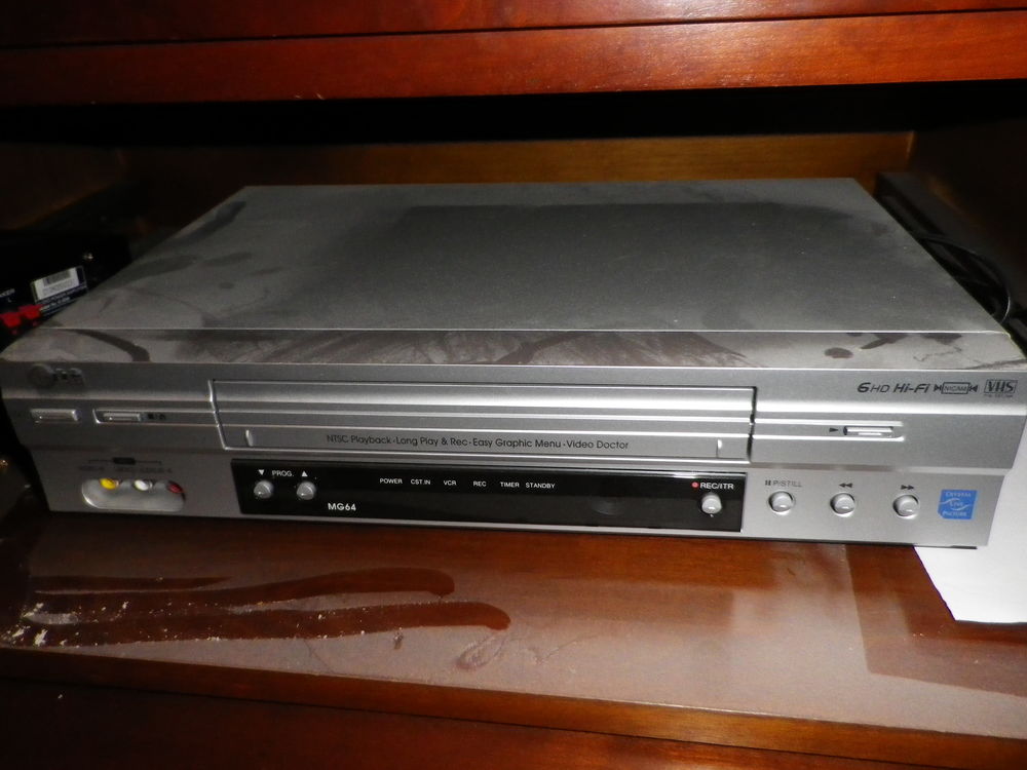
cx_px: 514
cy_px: 385
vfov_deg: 54.9
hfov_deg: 69.4
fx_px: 742
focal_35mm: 25
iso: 400
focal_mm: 4.5
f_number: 7.1
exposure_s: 1/50
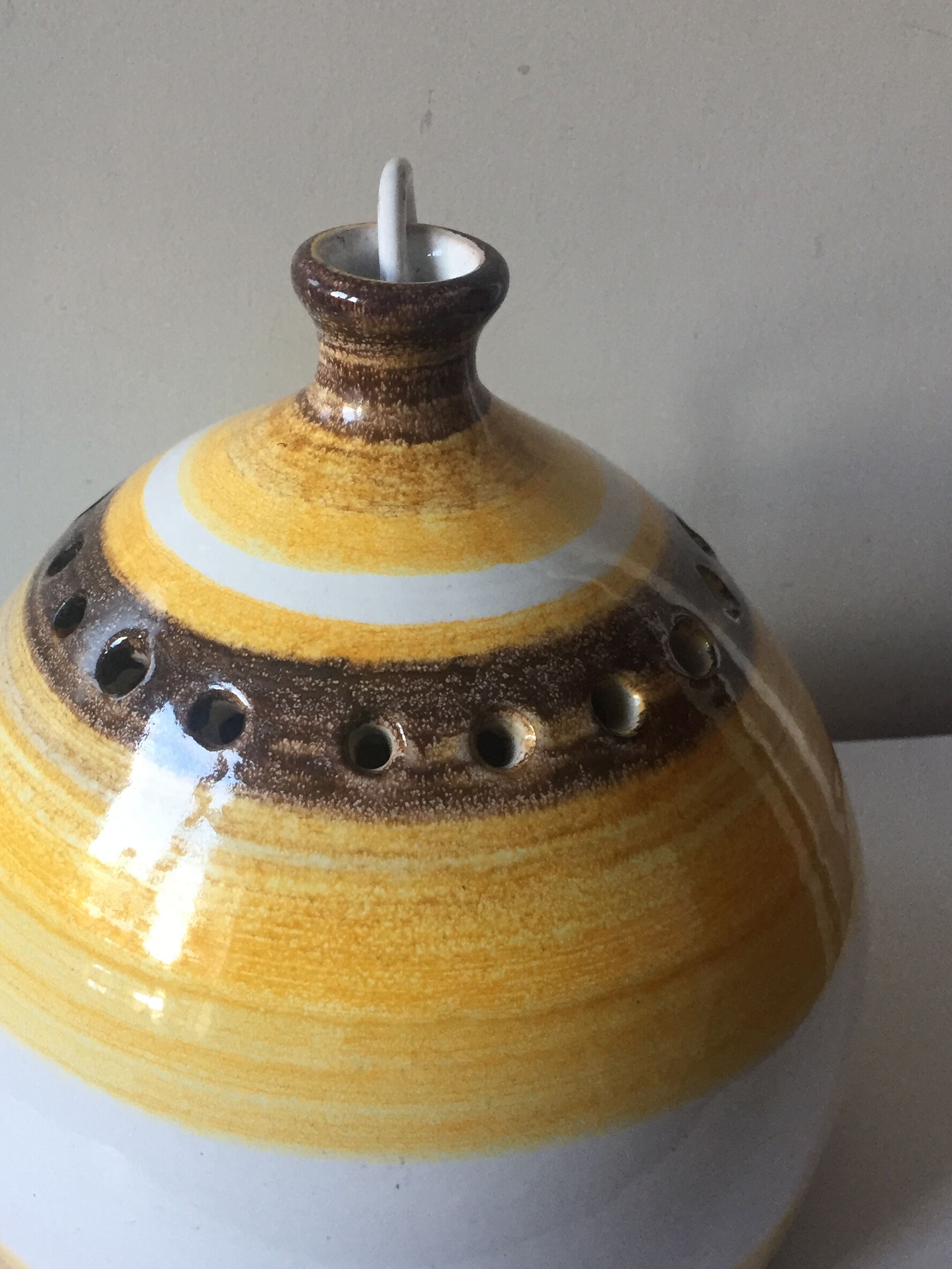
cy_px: 753
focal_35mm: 40
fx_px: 1466
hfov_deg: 35.8
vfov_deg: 46.6
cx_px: 386
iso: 64
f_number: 2.2
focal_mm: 4.15
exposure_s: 1/33
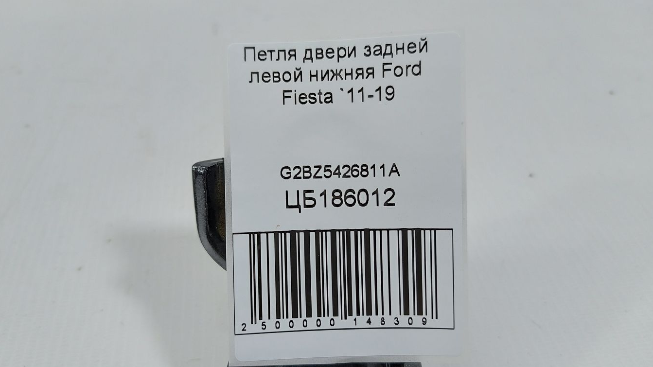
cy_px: 197
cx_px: 319
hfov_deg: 69.9
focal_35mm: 27
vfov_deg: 42.8
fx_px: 467
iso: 50
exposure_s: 1/50
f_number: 1.8
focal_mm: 5.23
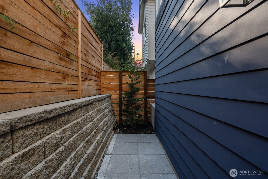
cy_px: 90
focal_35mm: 16
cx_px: 134
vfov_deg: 73.7
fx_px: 119
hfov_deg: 96.7
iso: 100
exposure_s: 1/20
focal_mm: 16
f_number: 8
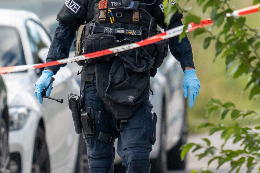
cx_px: 156
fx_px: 8748
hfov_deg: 1.7
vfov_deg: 1.1
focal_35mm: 1211
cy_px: 69
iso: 5000
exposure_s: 1/4000
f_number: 6.3
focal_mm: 600
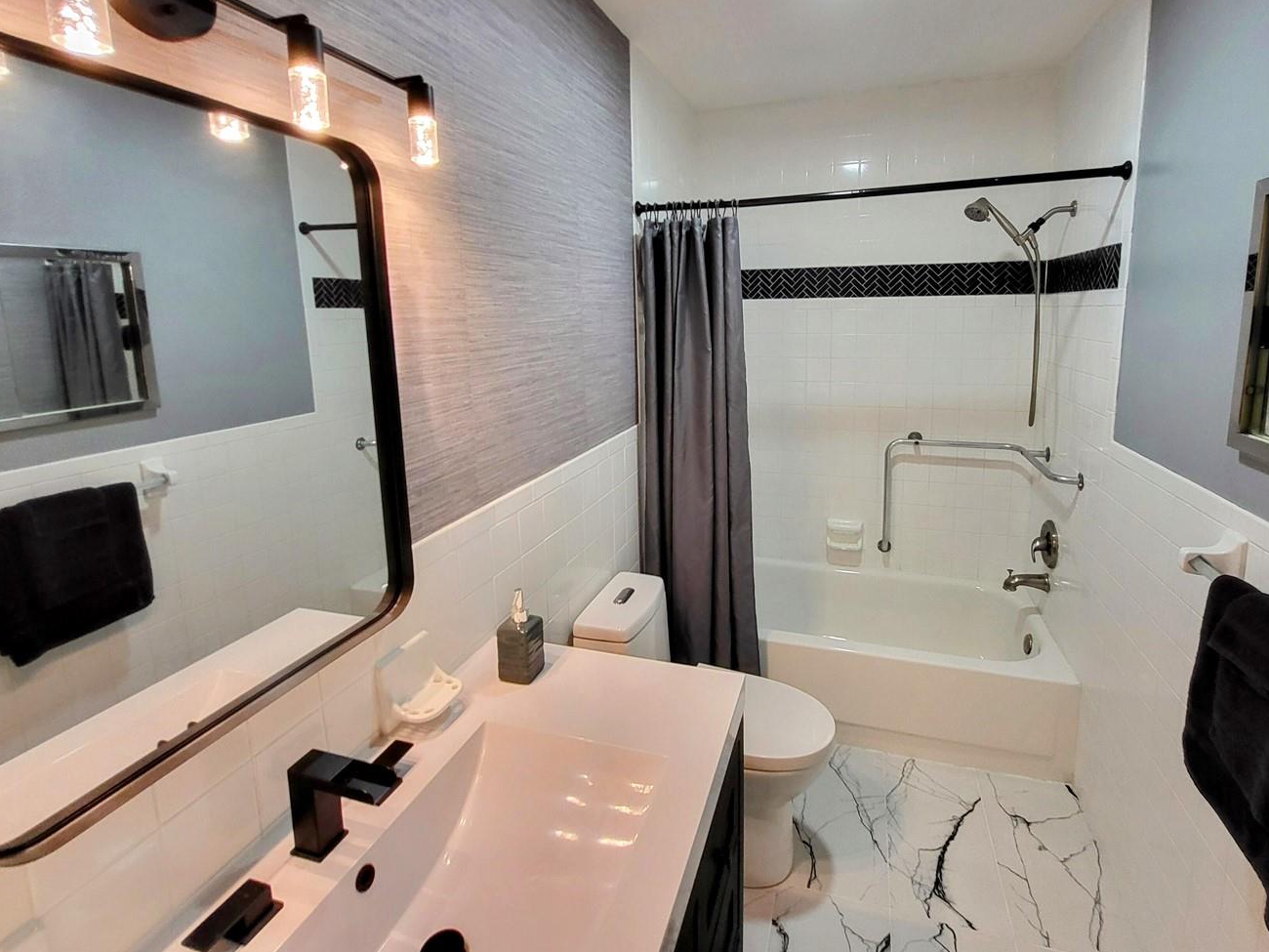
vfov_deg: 77.5
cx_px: 677
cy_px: 396
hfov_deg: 94.4
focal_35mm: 16
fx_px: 587
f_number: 2.2
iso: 125
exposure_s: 1/60
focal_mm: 1.74
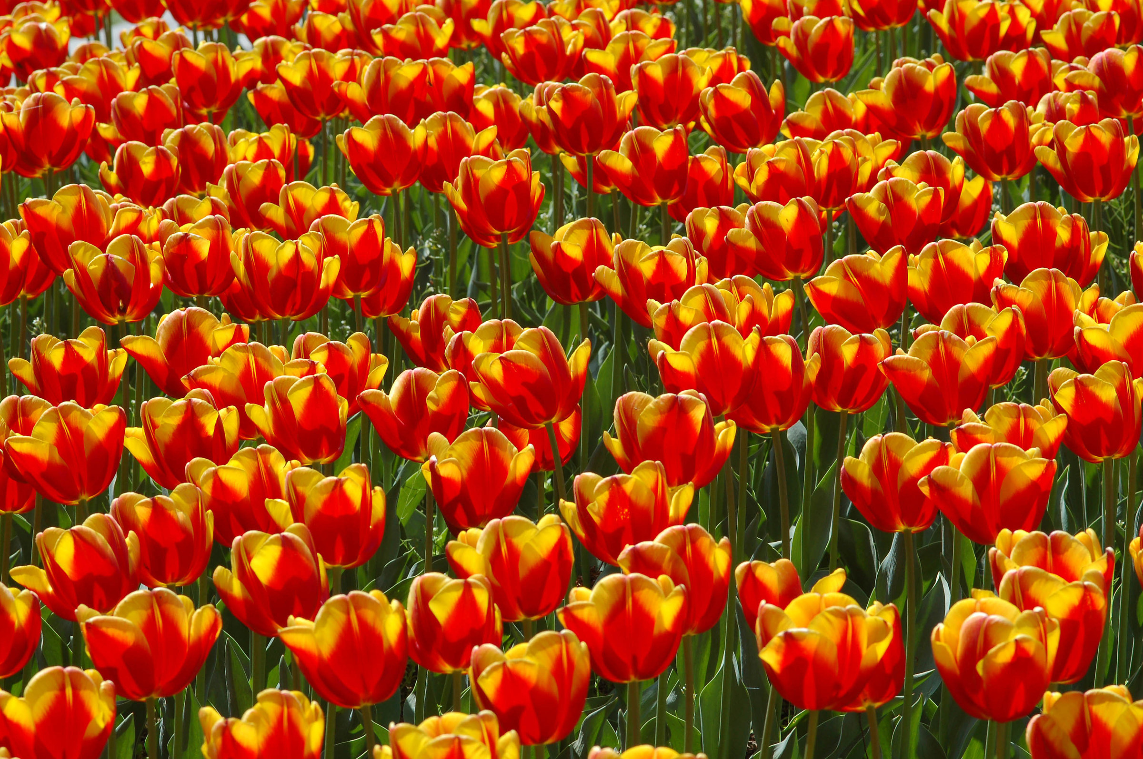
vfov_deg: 8.7
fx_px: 4995
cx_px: 572
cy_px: 380
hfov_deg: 13.1
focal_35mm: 158
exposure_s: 1/160
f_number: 10
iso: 200
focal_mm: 105
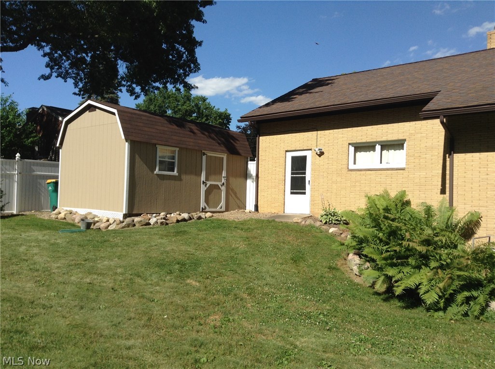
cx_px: 248
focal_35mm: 33
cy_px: 184
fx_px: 471
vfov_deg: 42.8
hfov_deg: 55.4
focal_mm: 3.3
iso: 25
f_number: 2.4
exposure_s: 1/1348
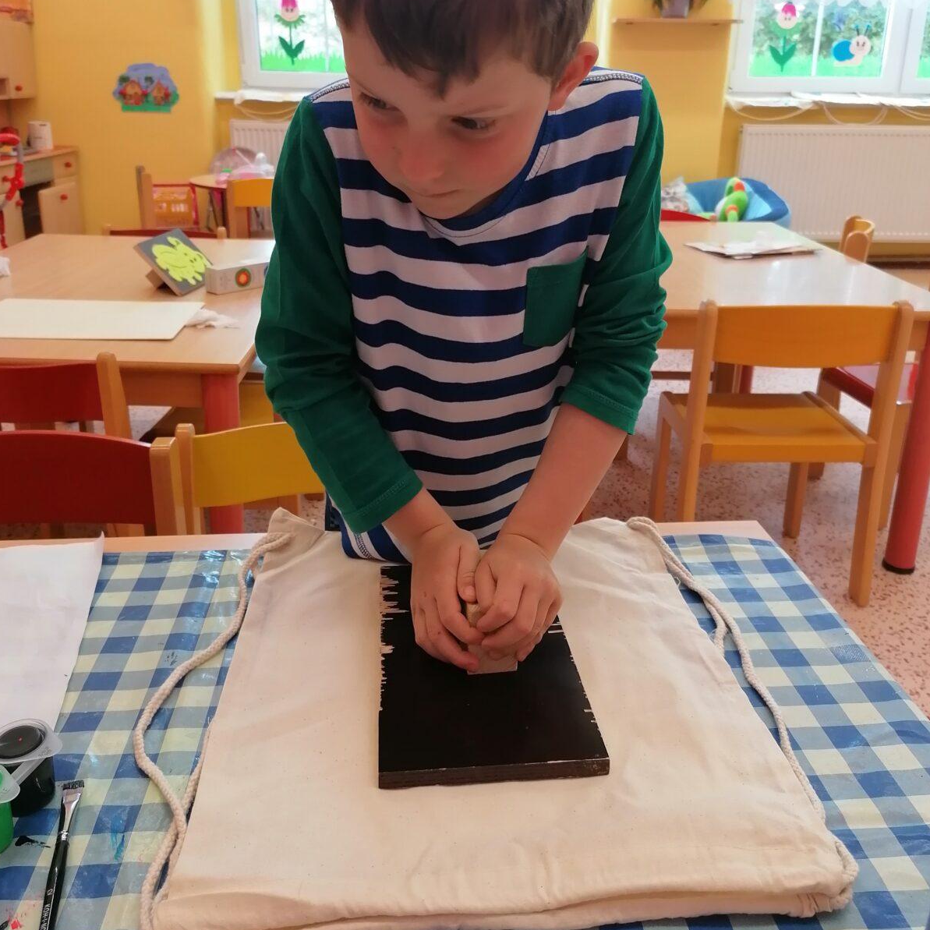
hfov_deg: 51.1
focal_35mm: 32
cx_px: 463
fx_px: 973
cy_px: 399
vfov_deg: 50.9
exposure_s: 1/100
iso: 125
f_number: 1.8
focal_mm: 4.75
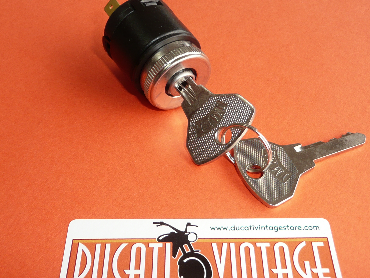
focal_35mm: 41
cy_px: 145
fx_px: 438
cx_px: 192
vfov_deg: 35.1
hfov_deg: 45.8
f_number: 3.3
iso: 100
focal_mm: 4.6
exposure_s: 1/40
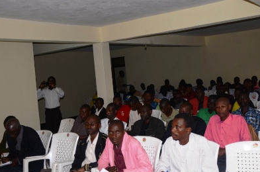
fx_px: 303
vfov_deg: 31.7
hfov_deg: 46.4
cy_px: 72
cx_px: 142
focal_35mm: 42
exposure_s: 1/60
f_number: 3.8
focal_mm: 22
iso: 100
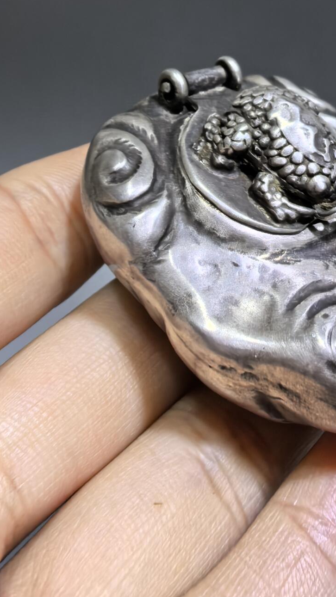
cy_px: 280
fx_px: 650
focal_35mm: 41
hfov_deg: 27.8
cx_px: 311
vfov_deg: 49.4
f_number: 2.2
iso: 200
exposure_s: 1/200
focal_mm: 1.95
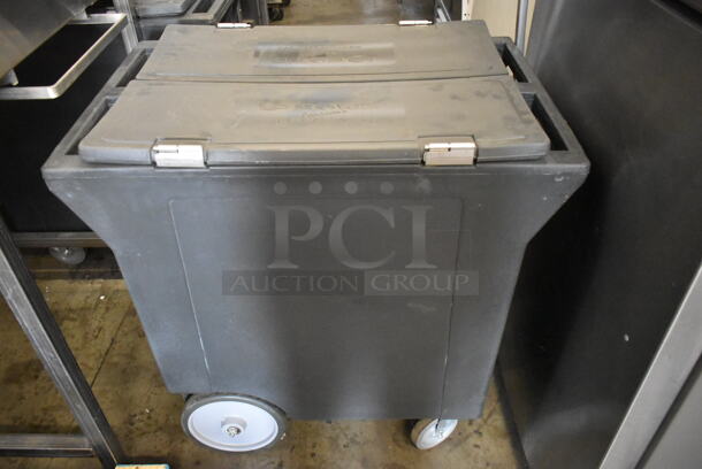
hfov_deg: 67.3
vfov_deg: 48.0
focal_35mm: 27
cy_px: 234
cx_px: 351
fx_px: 527
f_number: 3.5
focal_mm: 18
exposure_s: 1/125
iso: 8000
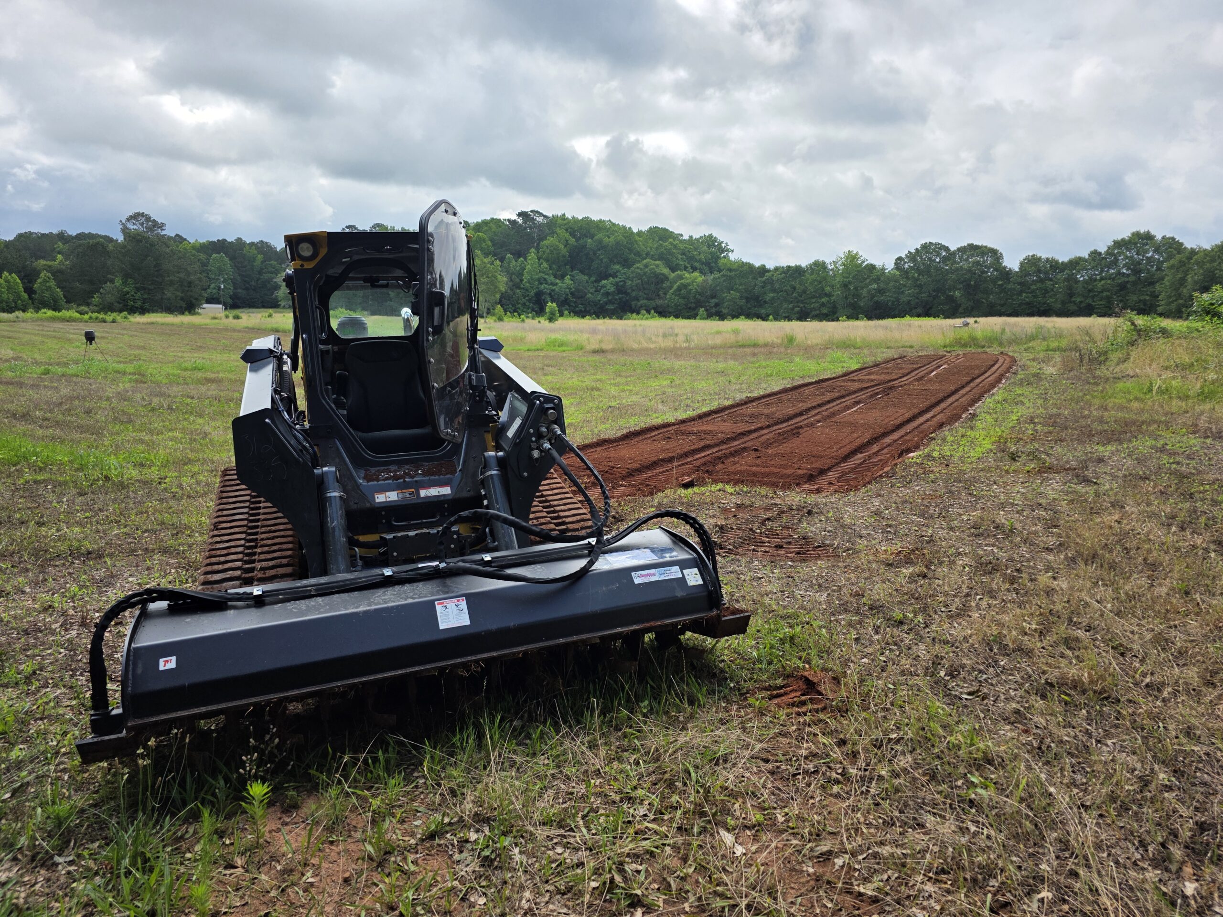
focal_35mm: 23
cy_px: 458
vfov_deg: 58.9
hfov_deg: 73.9
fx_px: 813
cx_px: 612
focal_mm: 6.3
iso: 80
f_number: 1.7
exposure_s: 1/5778
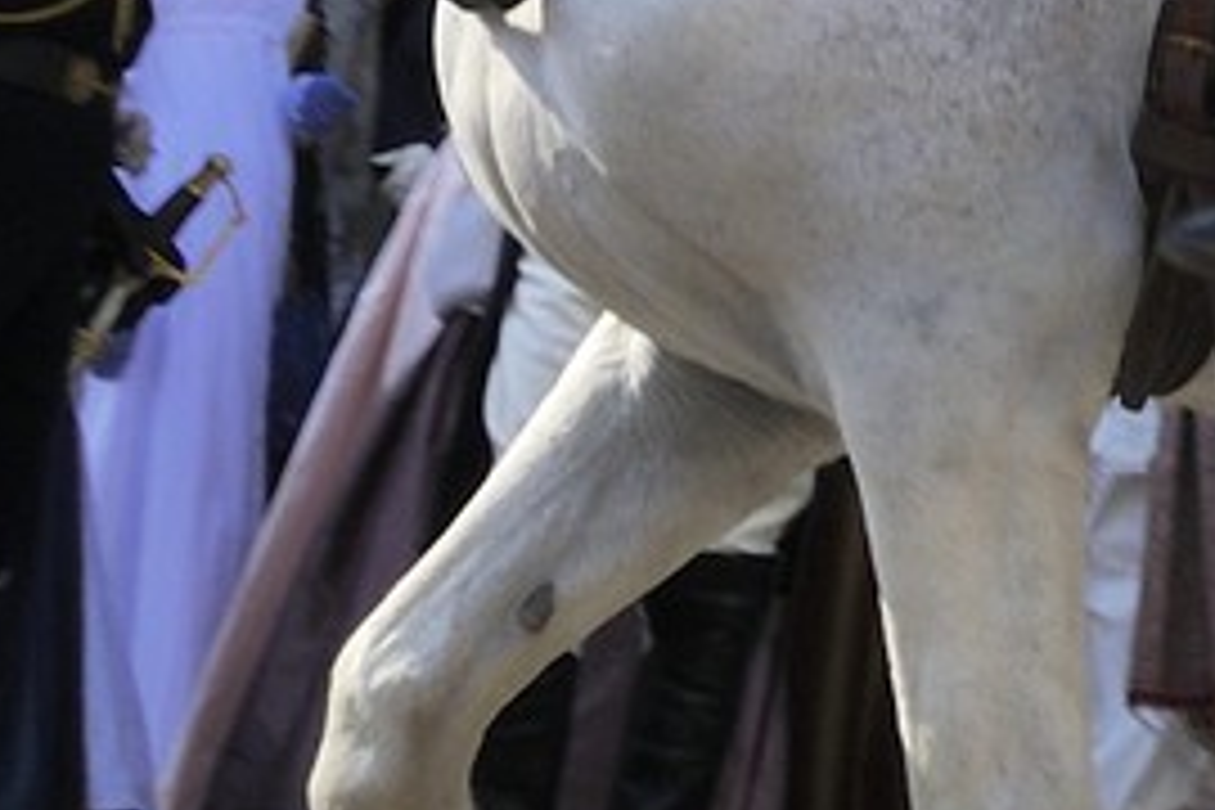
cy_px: -585
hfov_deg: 11.7
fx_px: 4792
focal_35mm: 142
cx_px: 2952
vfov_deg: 9.3
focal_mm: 24
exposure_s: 1/250
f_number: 13
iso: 400
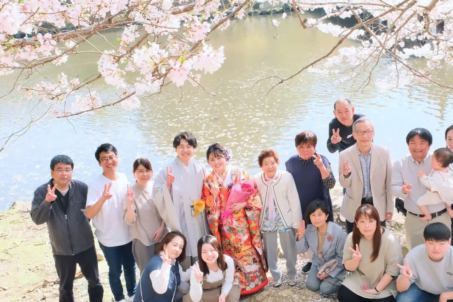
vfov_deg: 33.4
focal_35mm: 40
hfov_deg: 48.4
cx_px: 253
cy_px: 168
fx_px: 503
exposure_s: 1/100
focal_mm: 20.2
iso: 1600
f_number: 11
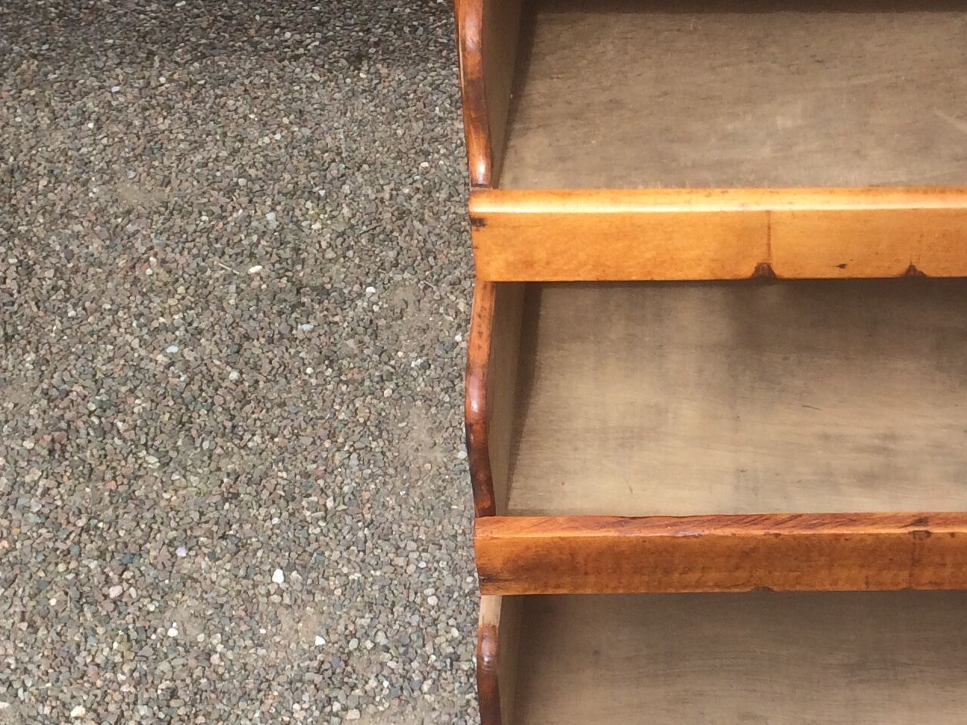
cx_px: 732
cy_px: 411
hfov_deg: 26.0
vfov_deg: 19.9
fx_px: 2067
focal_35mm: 74
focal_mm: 4.15
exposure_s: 1/456
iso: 32
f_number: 2.2
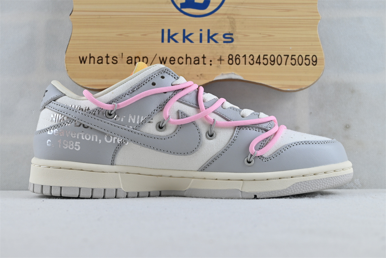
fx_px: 523
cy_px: 129
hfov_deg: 40.5
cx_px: 193
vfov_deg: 27.7
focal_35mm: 49
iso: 100
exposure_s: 1/50
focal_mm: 32.5
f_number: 5
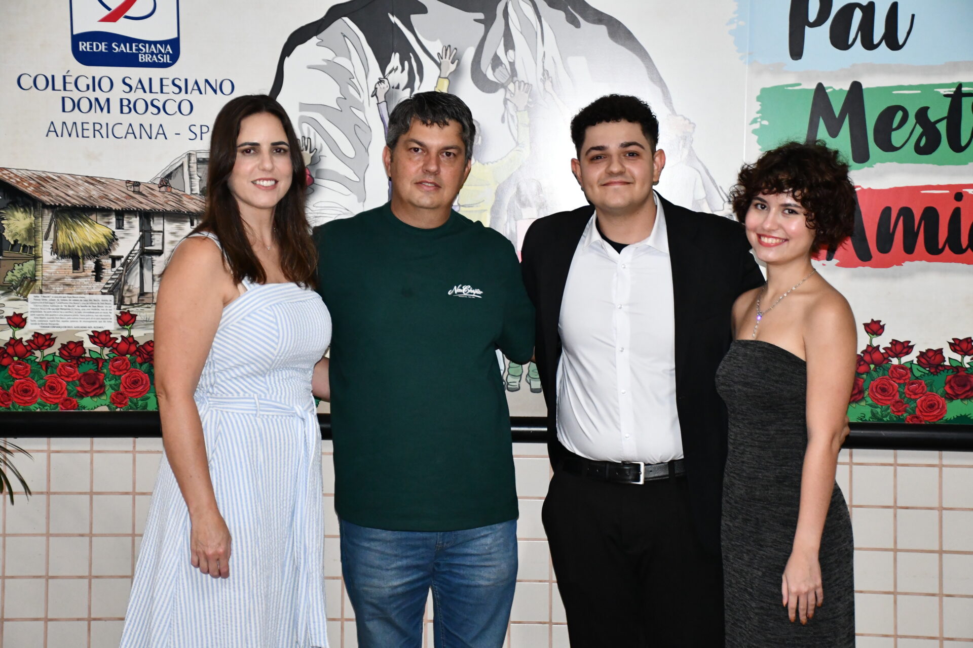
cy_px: 324
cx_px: 486
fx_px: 2027
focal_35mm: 75
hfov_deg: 27.0
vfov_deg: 18.2
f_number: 4.8
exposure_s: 1/60
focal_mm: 50
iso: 4000
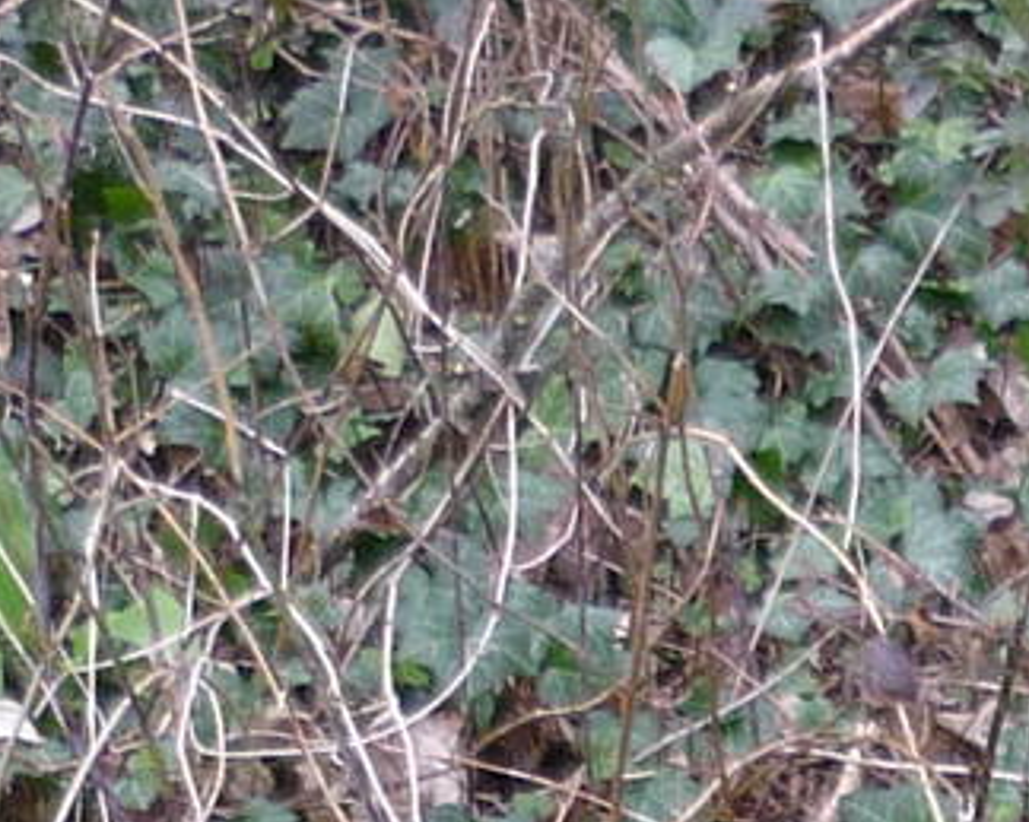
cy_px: 1895
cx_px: 1242
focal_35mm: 191
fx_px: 5815
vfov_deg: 7.6
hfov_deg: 10.0
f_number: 2.8
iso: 100
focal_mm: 5.5
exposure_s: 1/40
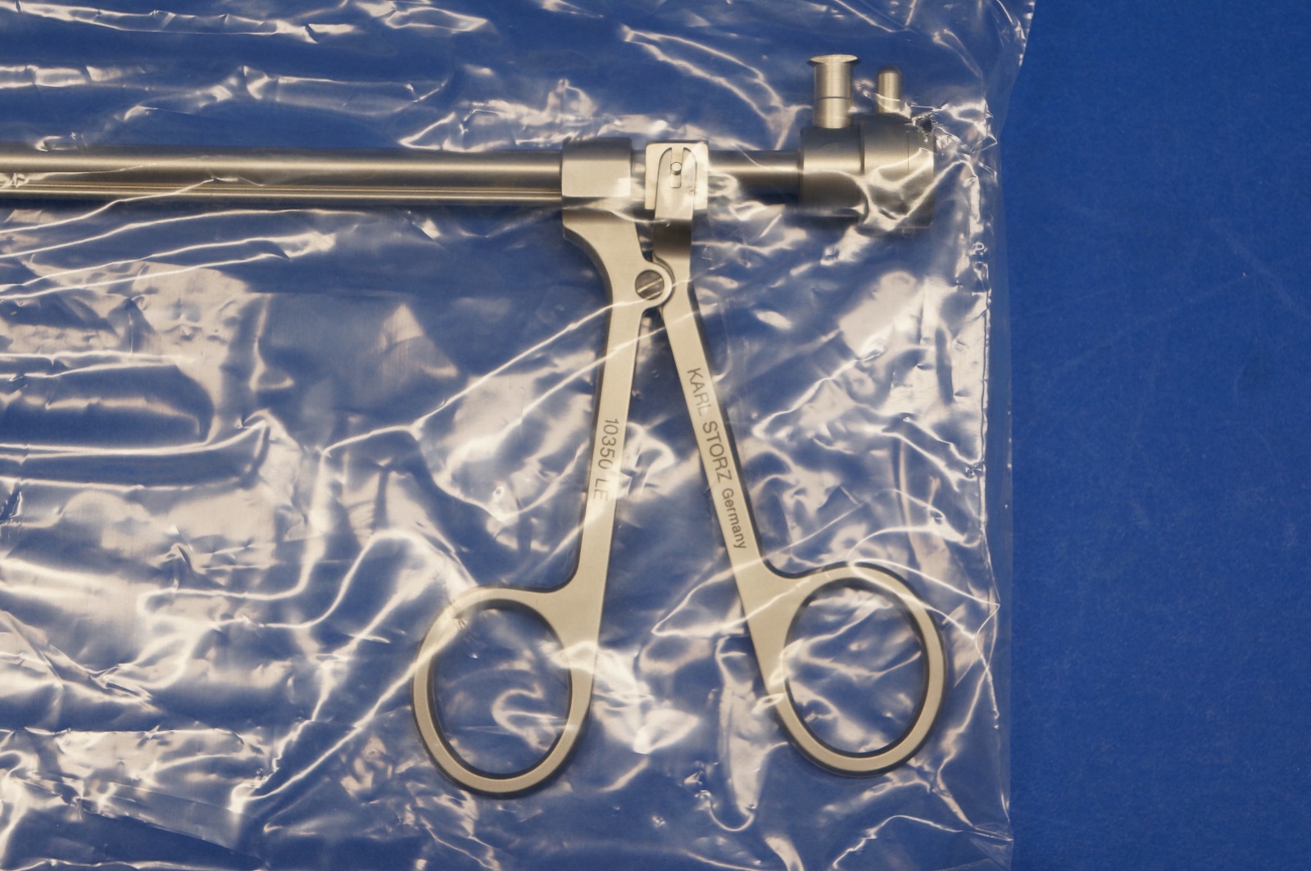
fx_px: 2564
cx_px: 656
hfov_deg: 28.7
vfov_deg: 19.3
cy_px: 436
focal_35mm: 70
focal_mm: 47
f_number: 6.3
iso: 400
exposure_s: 1/125
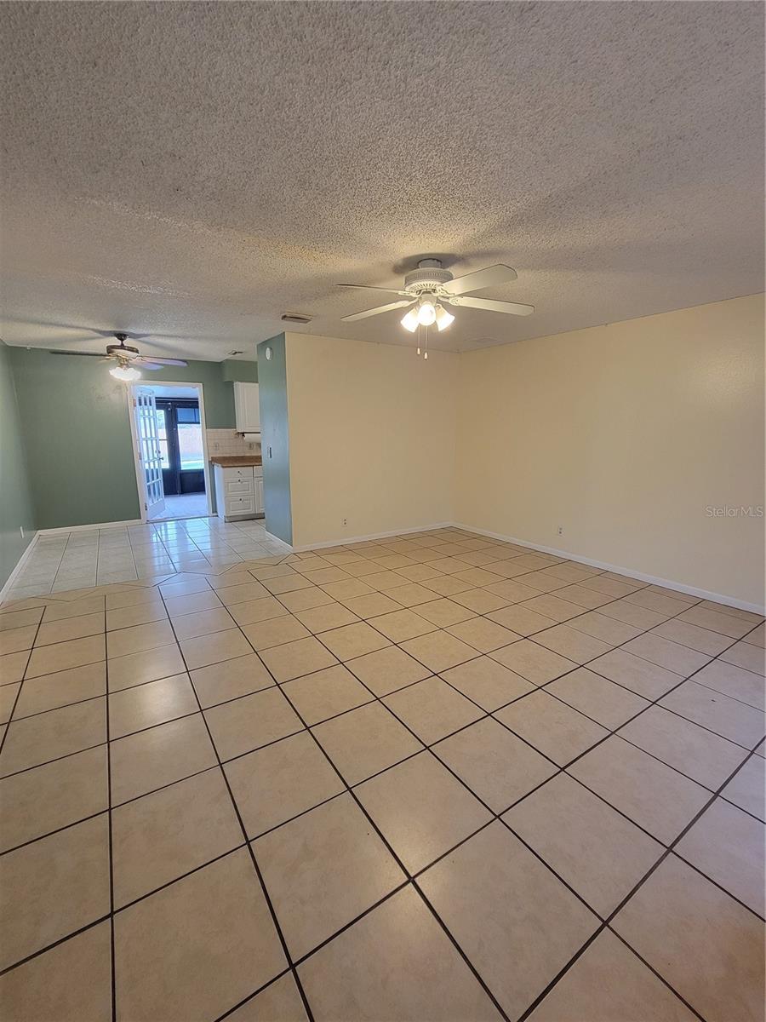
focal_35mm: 13
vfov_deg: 106.2
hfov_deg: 89.9
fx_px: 384
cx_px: 383
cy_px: 511
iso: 320
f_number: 2.2
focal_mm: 2.2
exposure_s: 1/60
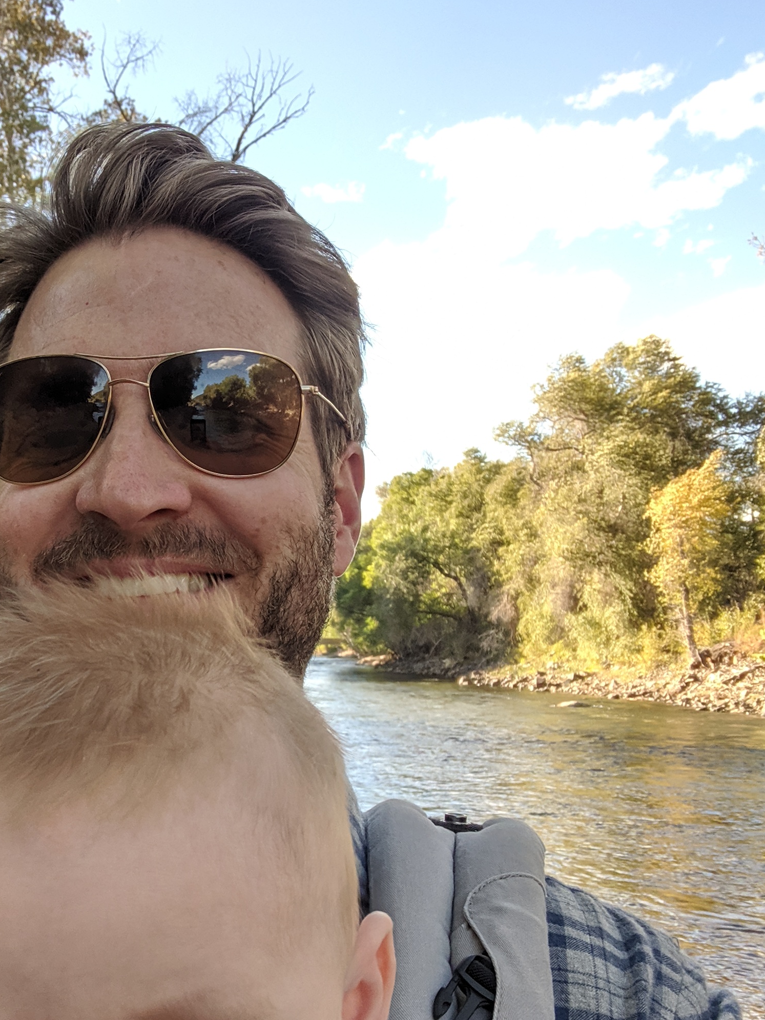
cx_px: 154
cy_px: 641
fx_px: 1208
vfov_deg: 45.4
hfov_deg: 34.1
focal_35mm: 41
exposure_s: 1/411
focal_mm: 3.38
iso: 57
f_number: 2.4
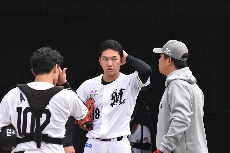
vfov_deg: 5.0
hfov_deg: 7.4
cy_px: 76
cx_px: 115
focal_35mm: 278
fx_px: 1773
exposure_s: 1/4000
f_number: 14
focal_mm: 185
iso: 10000
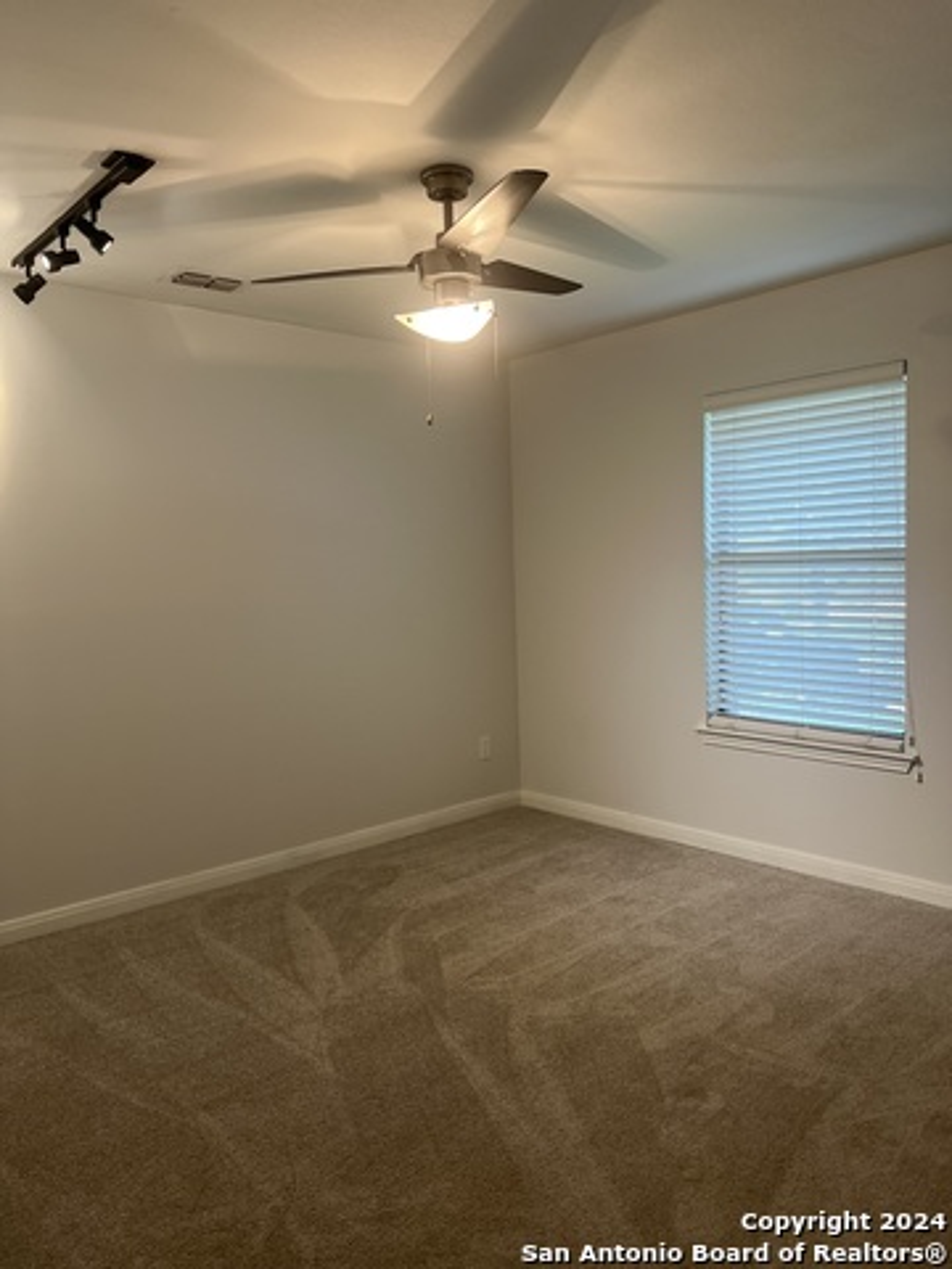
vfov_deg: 67.3
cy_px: 634
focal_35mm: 26
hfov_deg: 53.1
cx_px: 476
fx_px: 953
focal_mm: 5.7
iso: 125
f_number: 1.5
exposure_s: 1/120
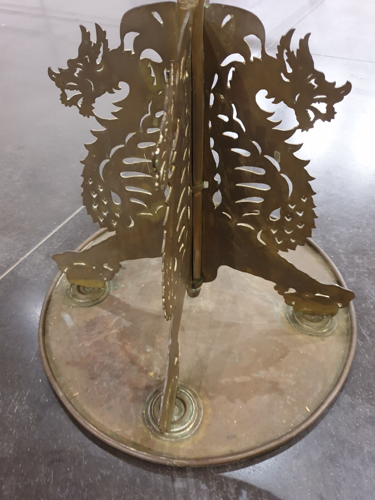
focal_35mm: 26
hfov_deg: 53.1
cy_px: 250
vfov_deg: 67.3
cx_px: 188
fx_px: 376
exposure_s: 1/17
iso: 250
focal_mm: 4.3
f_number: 1.5
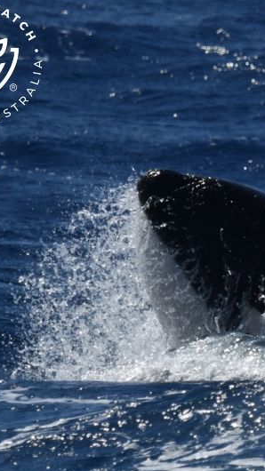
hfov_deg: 2.0
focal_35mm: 616
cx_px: 274
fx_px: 7698
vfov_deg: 3.5
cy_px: 236
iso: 500
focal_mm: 390
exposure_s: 1/8000
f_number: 6
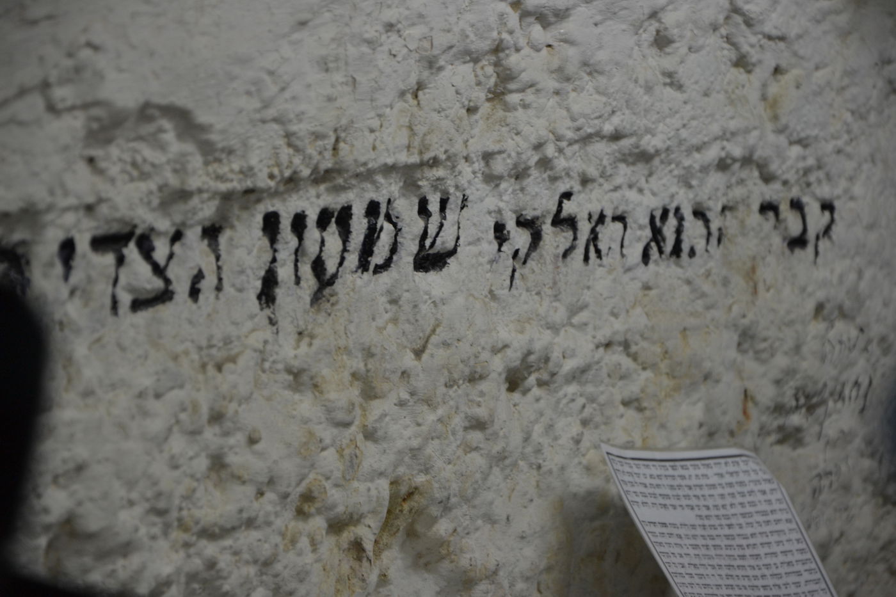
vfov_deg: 8.7
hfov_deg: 13.0
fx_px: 3919
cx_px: 448
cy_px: 298
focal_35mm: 158
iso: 360
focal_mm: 105
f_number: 5.6
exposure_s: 1/125
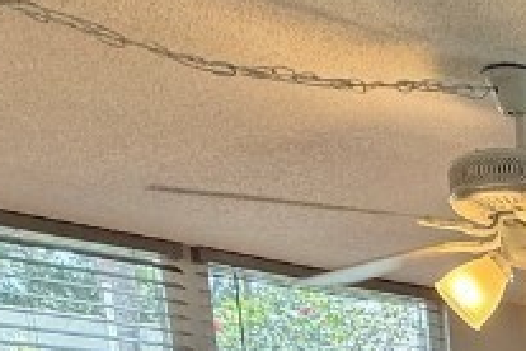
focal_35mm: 72
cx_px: 856
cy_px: 755
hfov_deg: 21.7
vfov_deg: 14.6
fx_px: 1052
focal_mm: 2.22
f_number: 2.2
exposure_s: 1/120
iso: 100
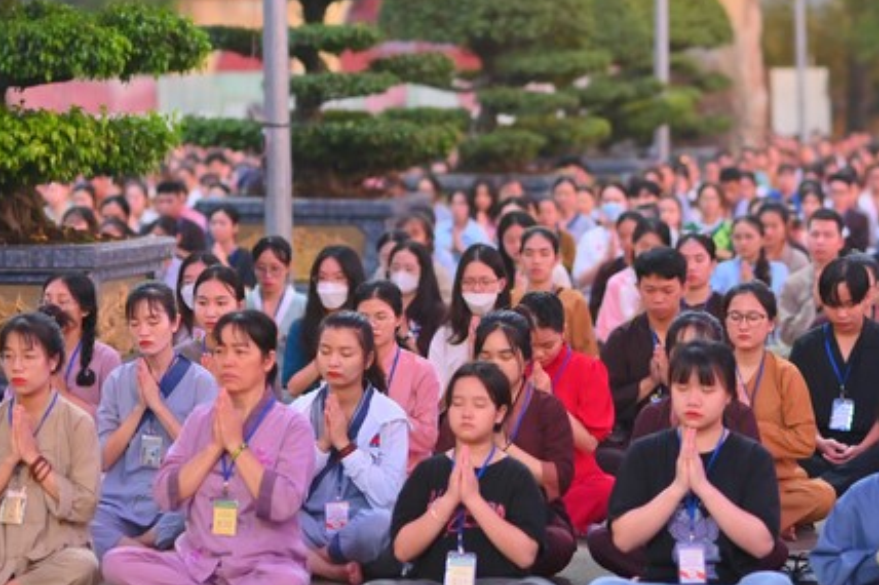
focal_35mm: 129
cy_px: 219
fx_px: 3148
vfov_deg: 10.6
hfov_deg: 15.9
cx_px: 466
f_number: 2.2
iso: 800
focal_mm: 85
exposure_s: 1/125
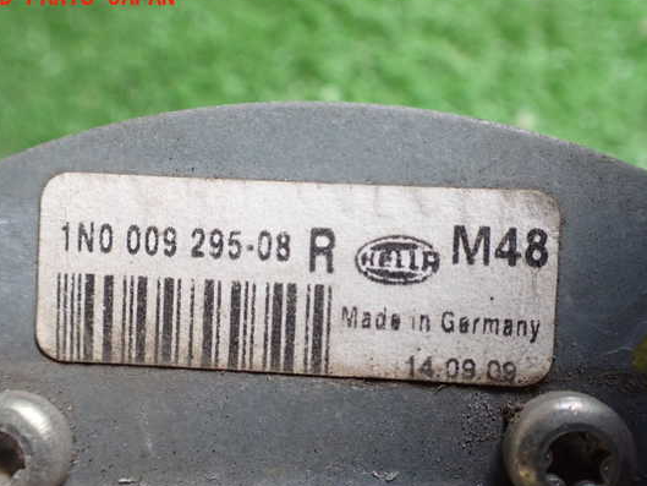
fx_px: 636
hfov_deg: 53.9
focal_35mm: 34
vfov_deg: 41.8
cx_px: 319
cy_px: 257
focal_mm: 5.4
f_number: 2.3
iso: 800
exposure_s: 1/80
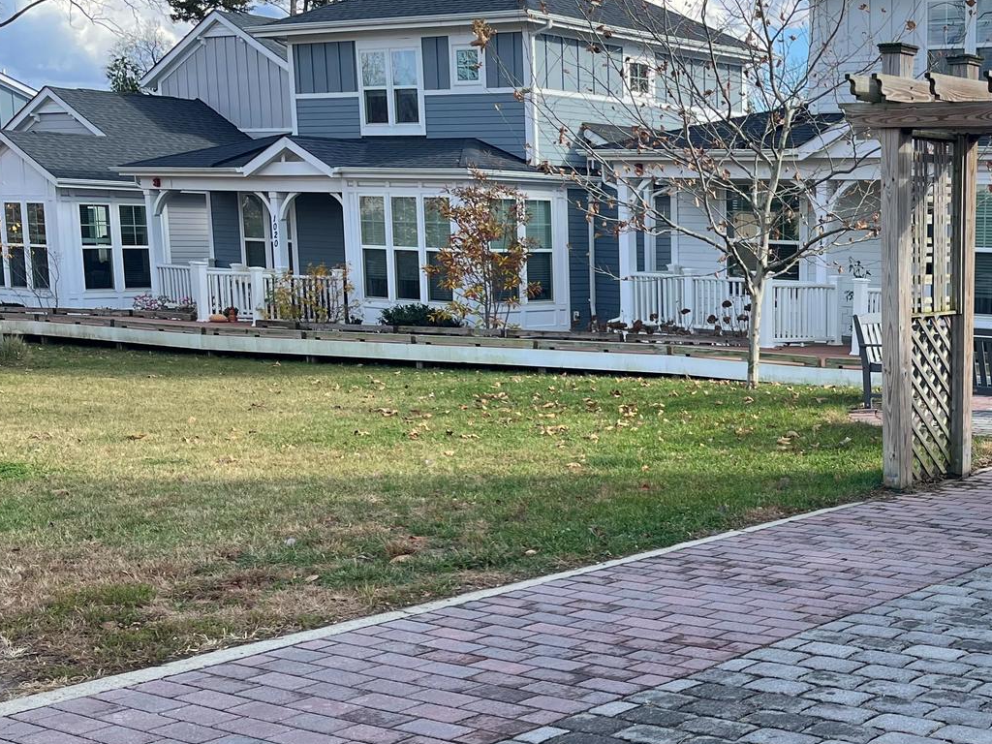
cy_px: 475
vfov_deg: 27.9
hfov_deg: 34.2
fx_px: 1490
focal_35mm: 52
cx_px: 947
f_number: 1.6
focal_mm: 5.1
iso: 50
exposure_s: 1/983
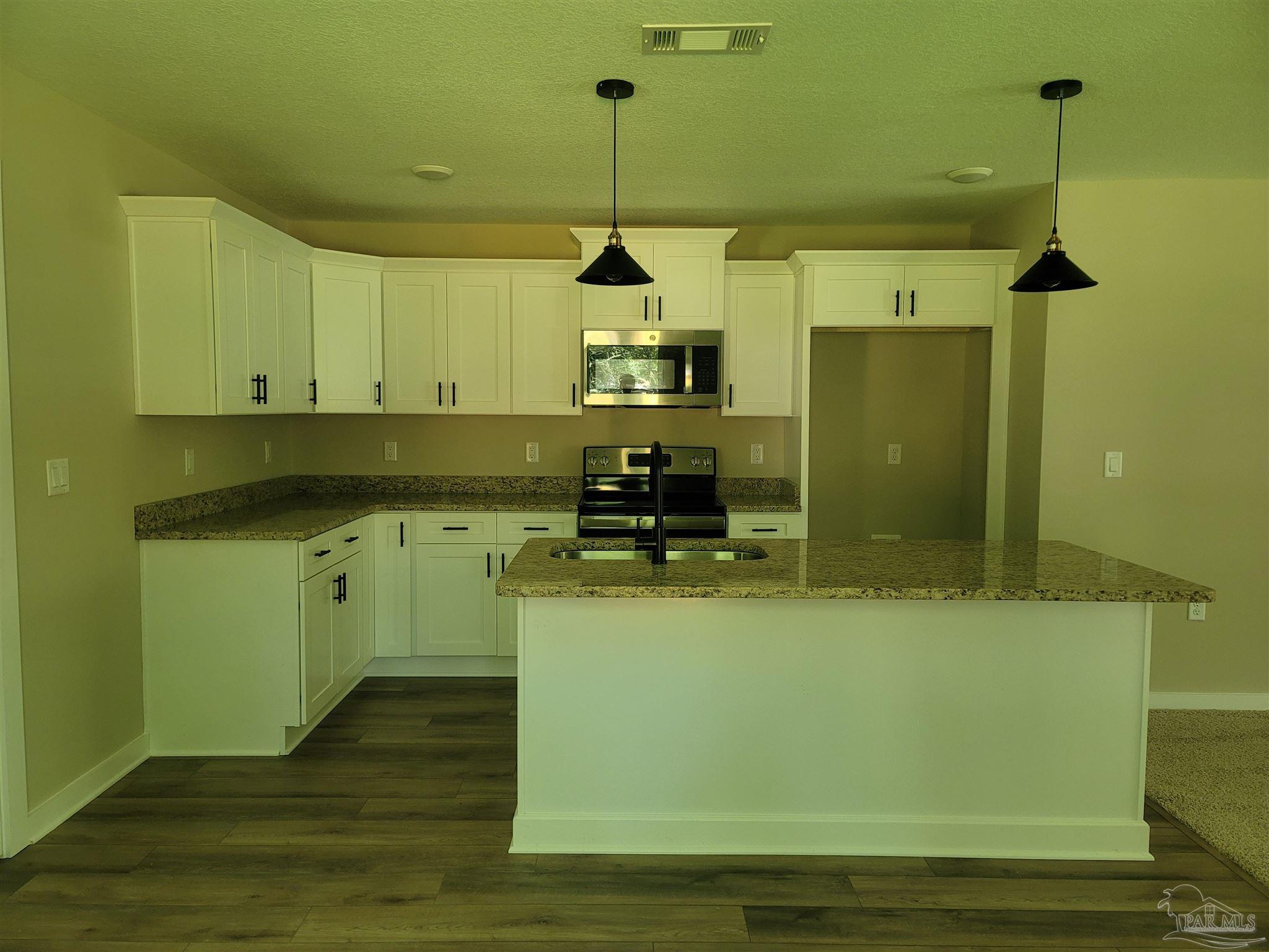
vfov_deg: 54.9
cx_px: 634
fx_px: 916
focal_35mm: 25
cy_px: 476
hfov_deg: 69.4
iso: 250
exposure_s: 1/60
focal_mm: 7
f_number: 1.8
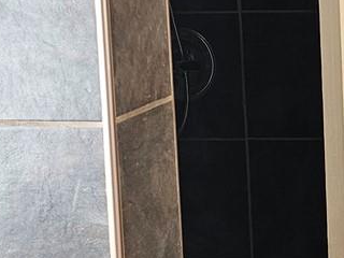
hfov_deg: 15.7
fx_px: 1143
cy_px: 73
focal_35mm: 115
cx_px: 517
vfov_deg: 12.9
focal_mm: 6.3
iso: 200
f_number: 1.7
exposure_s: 1/120
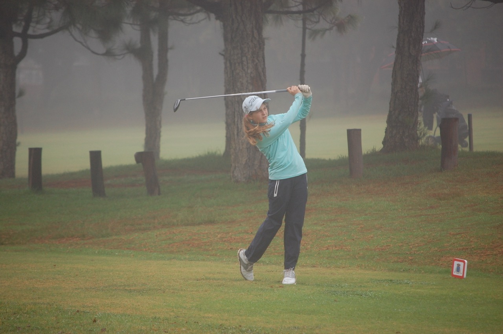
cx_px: 252
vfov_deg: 5.7
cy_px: 167
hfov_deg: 8.6
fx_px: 3350
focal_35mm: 240
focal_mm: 160
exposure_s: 1/500
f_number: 5.3
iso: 450
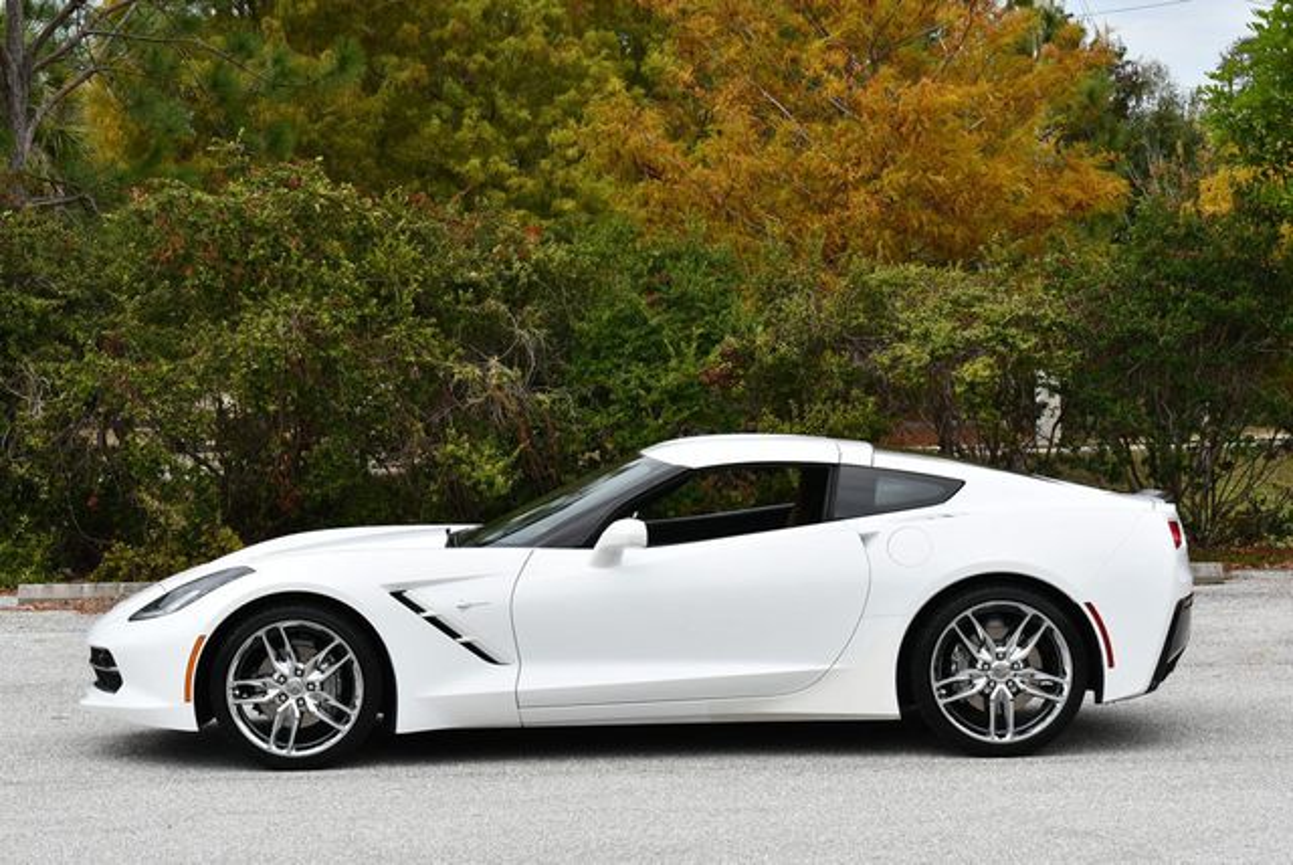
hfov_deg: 19.6
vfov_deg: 13.2
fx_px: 3739
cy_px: 432
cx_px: 646
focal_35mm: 104
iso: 180
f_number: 8
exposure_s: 1/250
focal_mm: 52
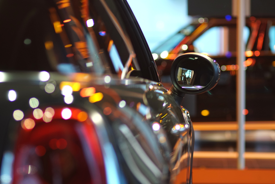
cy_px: 92
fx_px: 974
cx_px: 138
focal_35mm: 128
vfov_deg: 10.8
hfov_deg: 16.1
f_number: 2.2
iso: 800
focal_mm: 85
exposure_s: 1/80
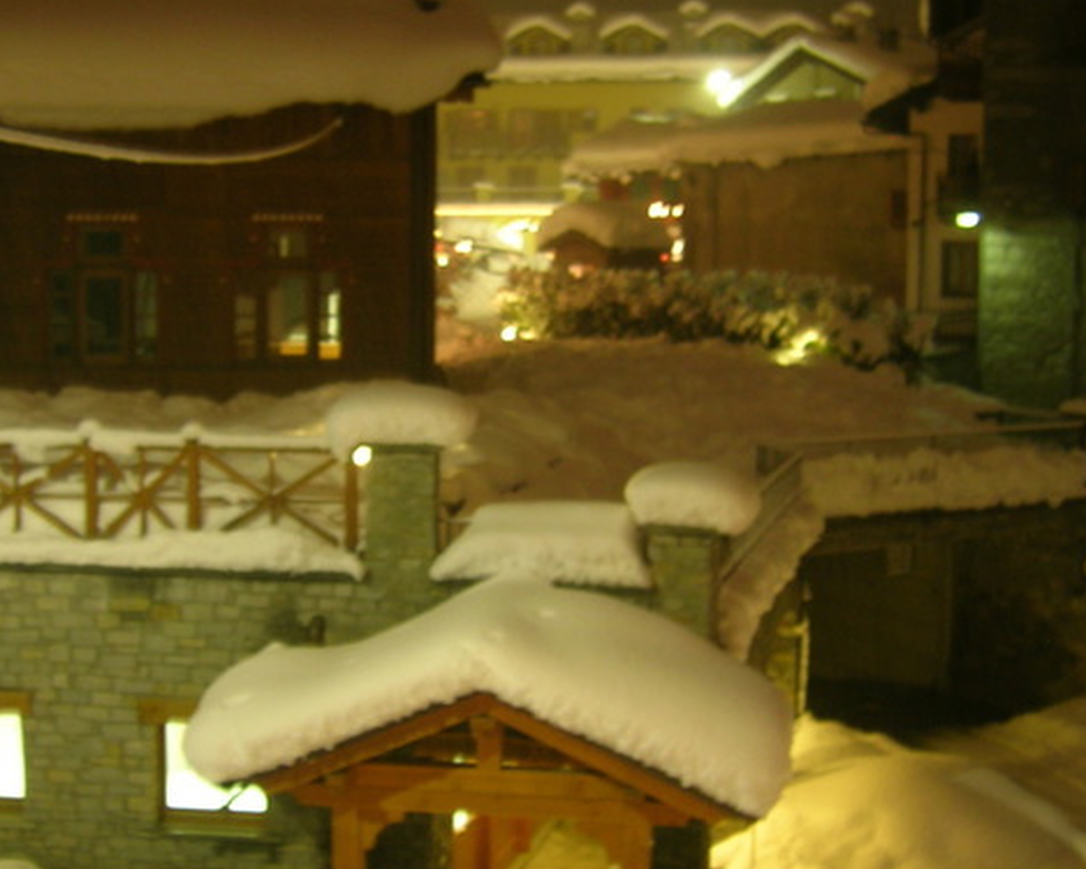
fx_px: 1639
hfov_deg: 36.6
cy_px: 451
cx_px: 456
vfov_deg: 29.7
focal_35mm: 51
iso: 50
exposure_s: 2
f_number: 2.8
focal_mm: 5.4
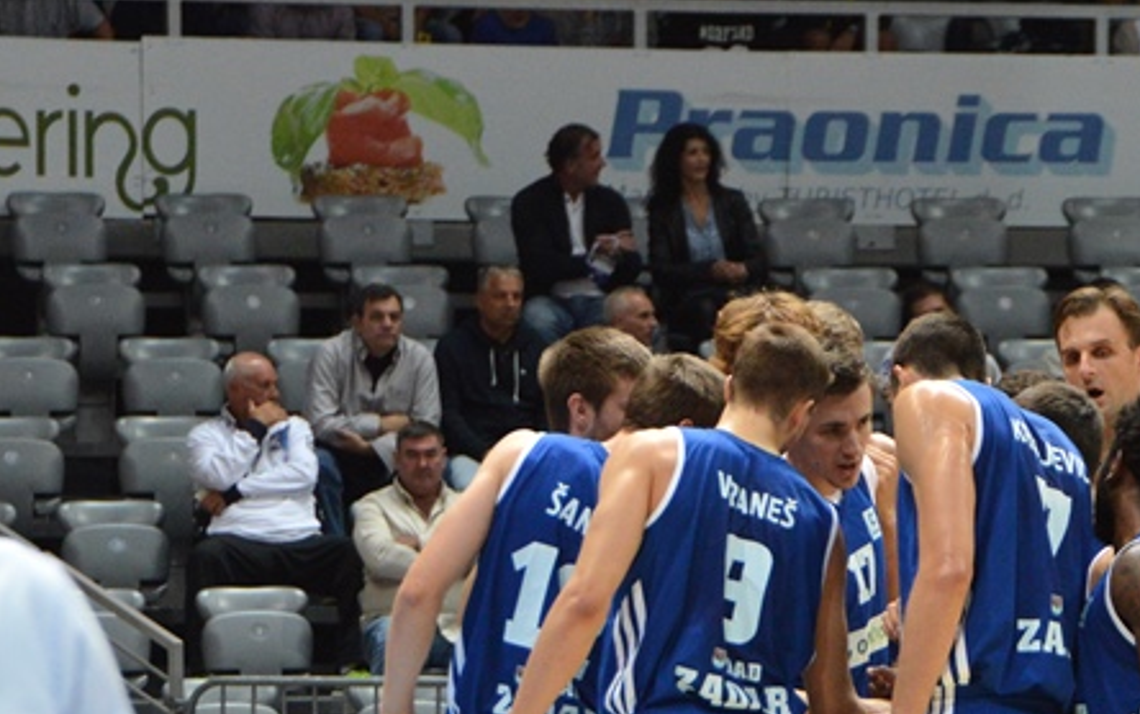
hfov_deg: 7.4
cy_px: 704
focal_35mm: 282
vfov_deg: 4.7
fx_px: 8766
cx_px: 858
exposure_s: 1/320
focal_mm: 120
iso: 3200
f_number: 5.6
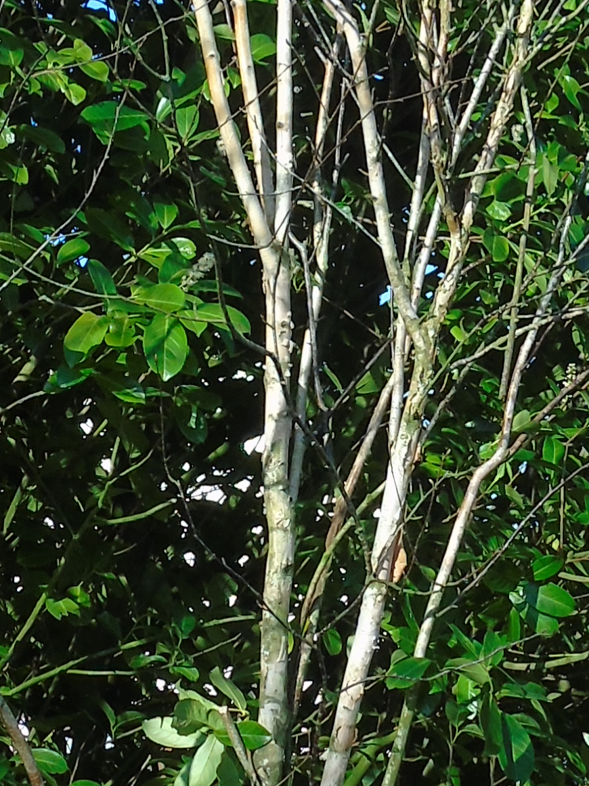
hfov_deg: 9.8
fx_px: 3426
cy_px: 430
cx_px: 294
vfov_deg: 13.1
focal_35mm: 151
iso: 80
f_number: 3.8
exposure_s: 1/400
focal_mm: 6.1
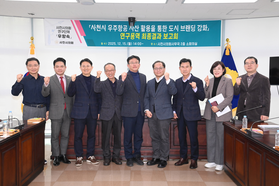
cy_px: 93
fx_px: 310
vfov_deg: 33.4
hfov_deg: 48.5
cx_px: 140
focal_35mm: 40
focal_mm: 40
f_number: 6.3
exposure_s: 1/250
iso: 3200
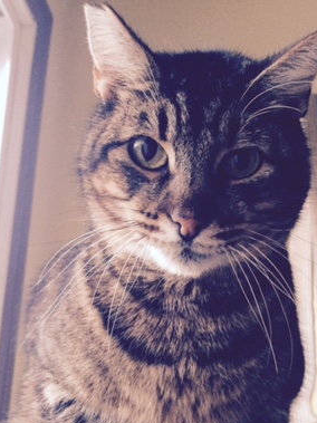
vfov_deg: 38.8
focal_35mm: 49
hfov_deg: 29.6
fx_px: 599
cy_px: 250
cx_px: 193
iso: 160
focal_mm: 4.15
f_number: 2.2
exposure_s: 1/30
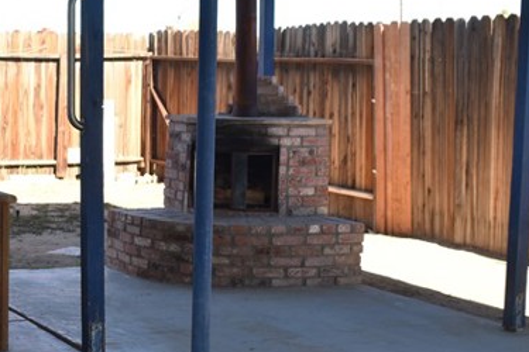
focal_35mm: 82
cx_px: 75
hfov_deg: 24.2
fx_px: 1205
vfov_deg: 16.5
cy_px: 279
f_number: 6.3
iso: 100
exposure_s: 1/160
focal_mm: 20
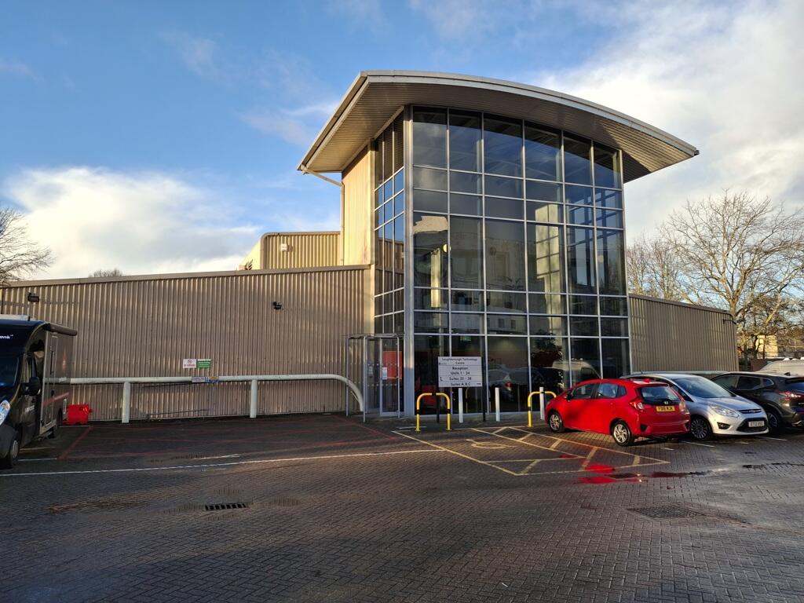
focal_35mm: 25
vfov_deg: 54.9
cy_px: 302
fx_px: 581
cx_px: 402
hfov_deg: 69.4
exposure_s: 1/696
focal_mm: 4.69
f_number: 1.8
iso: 32
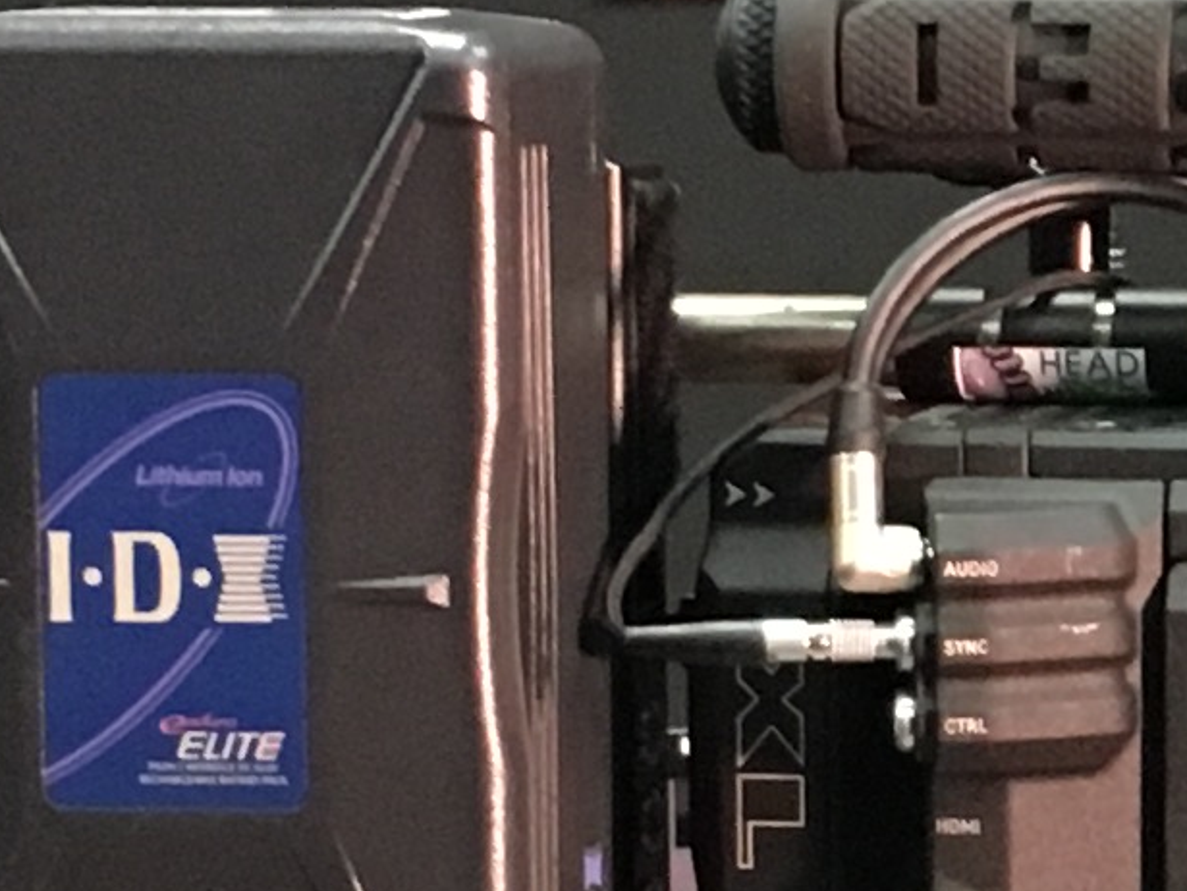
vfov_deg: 7.8
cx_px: 1797
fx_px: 6519
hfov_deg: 10.1
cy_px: 685
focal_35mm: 190
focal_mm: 4.15
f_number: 2.2
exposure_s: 1/20
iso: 200
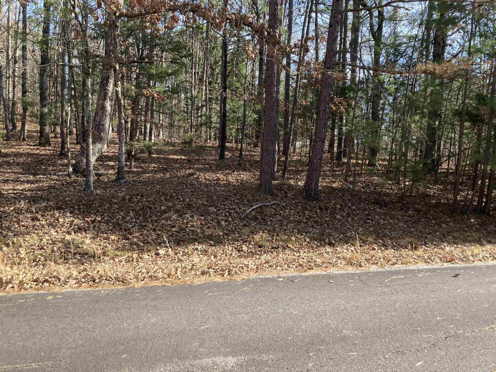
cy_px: 186
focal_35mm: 28
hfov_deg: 63.4
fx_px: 401
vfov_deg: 49.7
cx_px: 248
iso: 20
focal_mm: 3.99
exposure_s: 1/326
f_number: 1.8
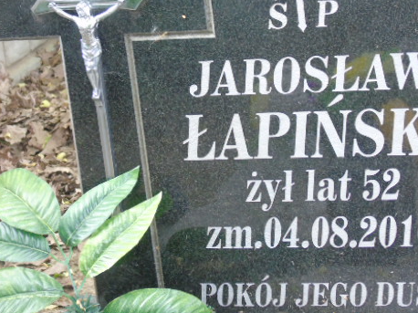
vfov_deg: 9.8
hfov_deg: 13.1
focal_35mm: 151
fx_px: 1822
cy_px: 115
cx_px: 250
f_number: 4.4
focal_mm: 19
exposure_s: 1/30
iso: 320
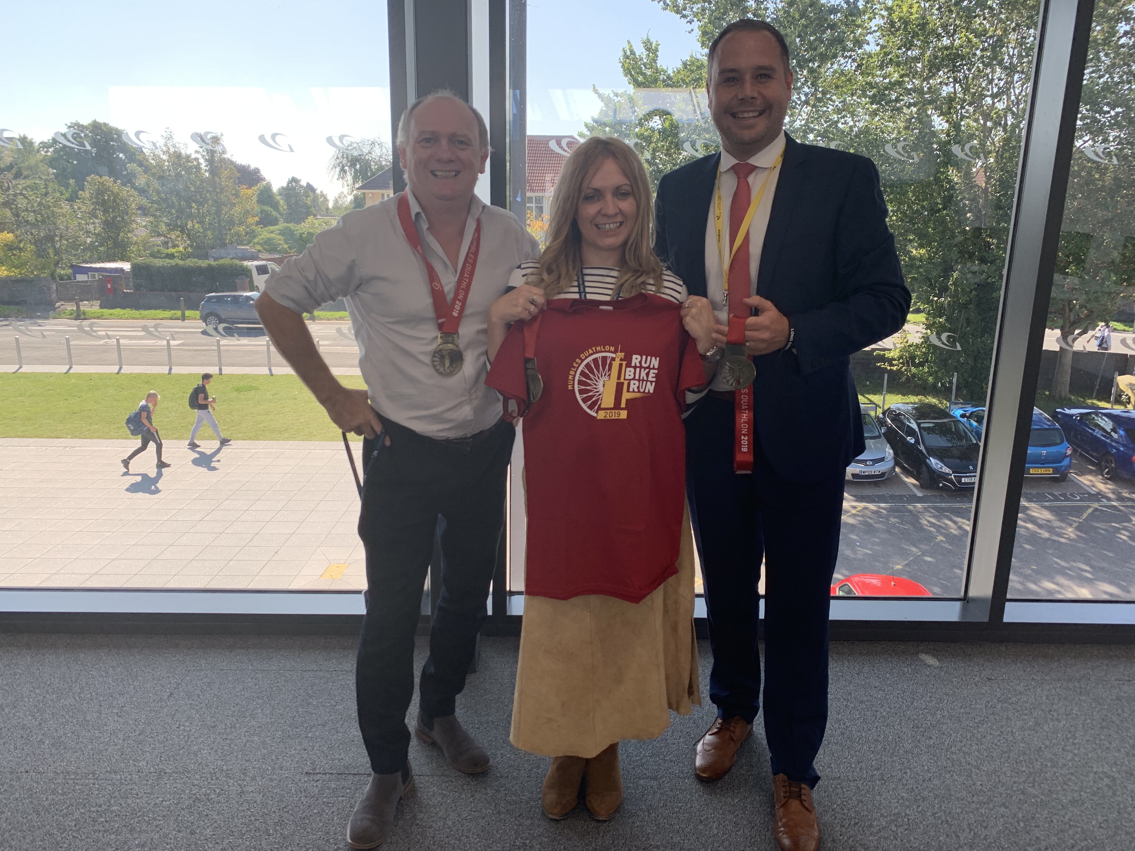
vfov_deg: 53.1
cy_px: 426
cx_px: 568
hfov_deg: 67.3
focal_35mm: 26
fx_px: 852
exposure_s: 1/288
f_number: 1.8
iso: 25
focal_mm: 4.25
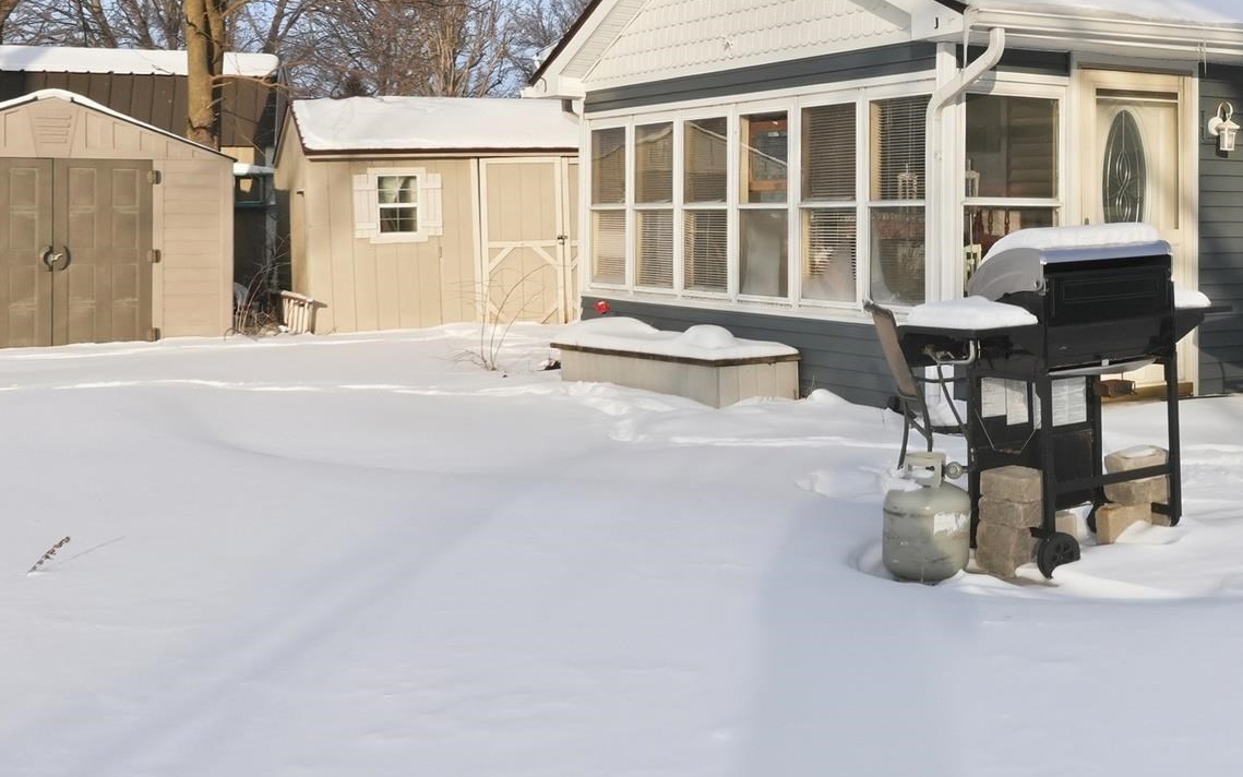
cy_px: 136
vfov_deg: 26.0
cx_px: 1076
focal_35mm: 49
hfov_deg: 38.9
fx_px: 1649
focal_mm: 14.5
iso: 800
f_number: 5.6
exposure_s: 1/4000
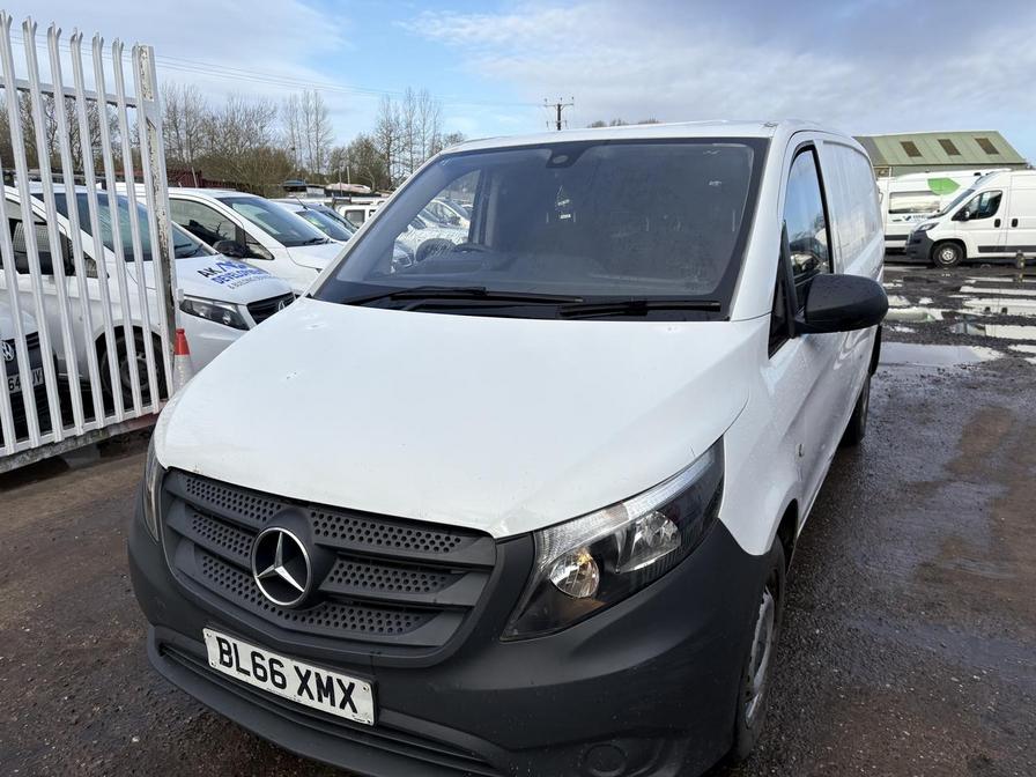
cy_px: 388
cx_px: 518
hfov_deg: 67.3
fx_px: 778
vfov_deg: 53.1
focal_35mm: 26
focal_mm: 5.96
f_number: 1.6
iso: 50
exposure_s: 1/2208
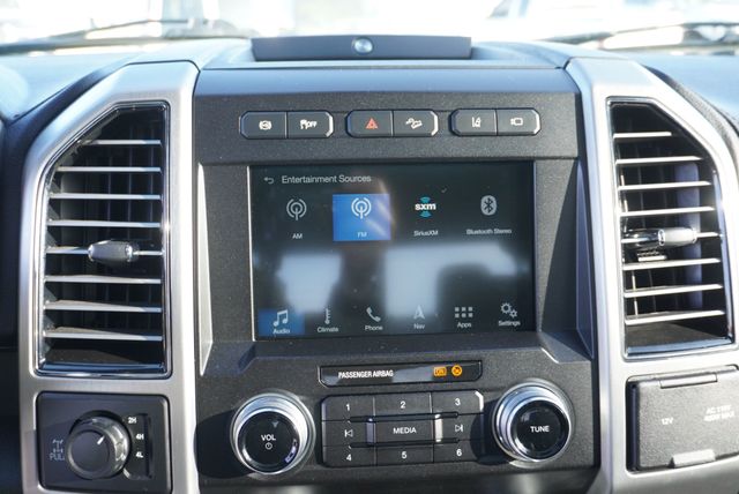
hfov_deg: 53.1
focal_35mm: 36
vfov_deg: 36.9
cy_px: 247
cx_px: 370
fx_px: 740
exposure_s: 1/60
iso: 320
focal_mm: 24
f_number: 4.5
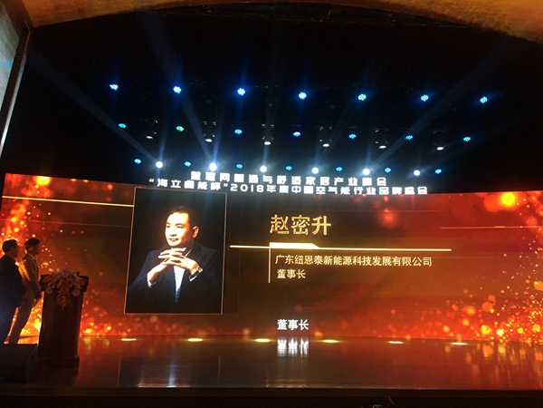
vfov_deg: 48.2
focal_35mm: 29
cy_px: 204
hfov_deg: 61.7
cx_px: 272
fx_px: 455
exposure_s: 1/33
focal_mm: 4.15
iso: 200
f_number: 2.2
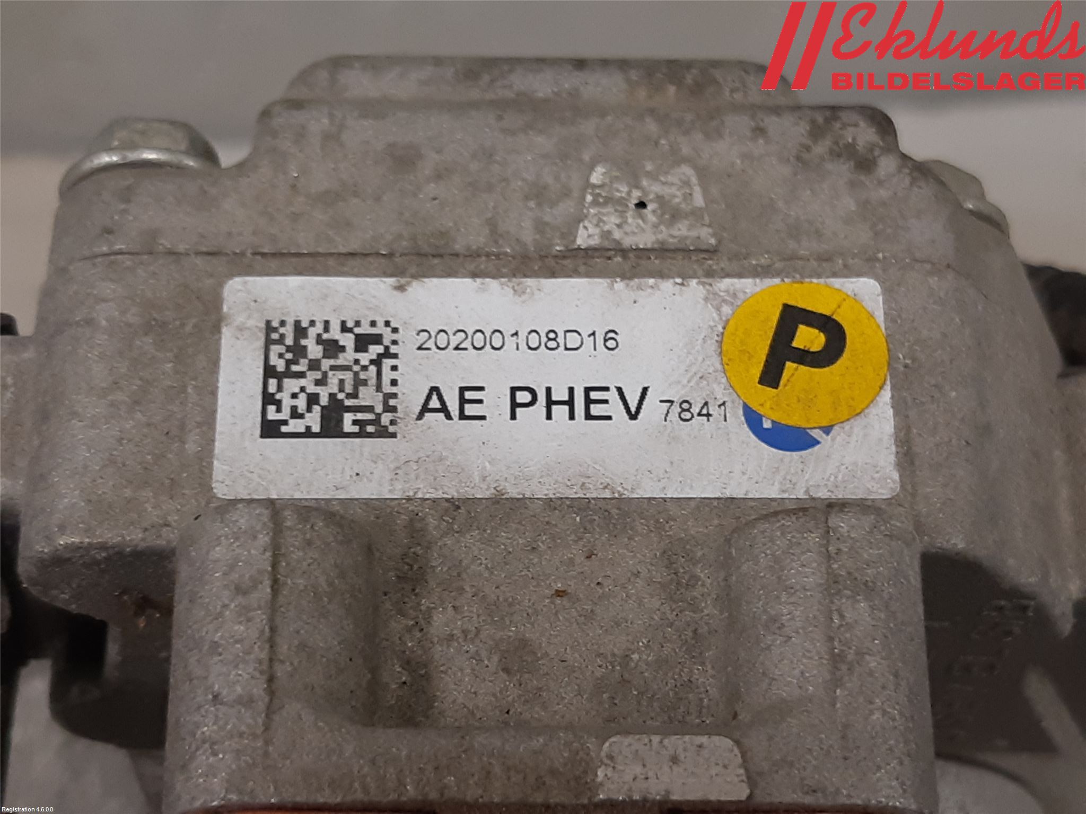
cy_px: 407
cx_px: 543
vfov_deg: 53.1
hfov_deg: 67.3
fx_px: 816
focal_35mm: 26
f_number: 1.7
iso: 100
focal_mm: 3.93
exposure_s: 1/50
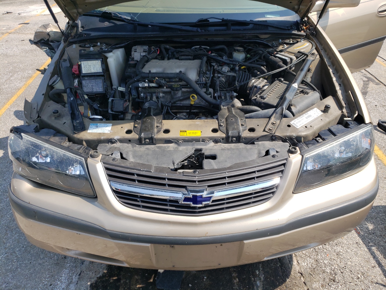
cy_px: 145
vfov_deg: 53.1
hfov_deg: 67.3
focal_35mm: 26
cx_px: 193
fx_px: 290
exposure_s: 1/2500
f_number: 1.5
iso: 50
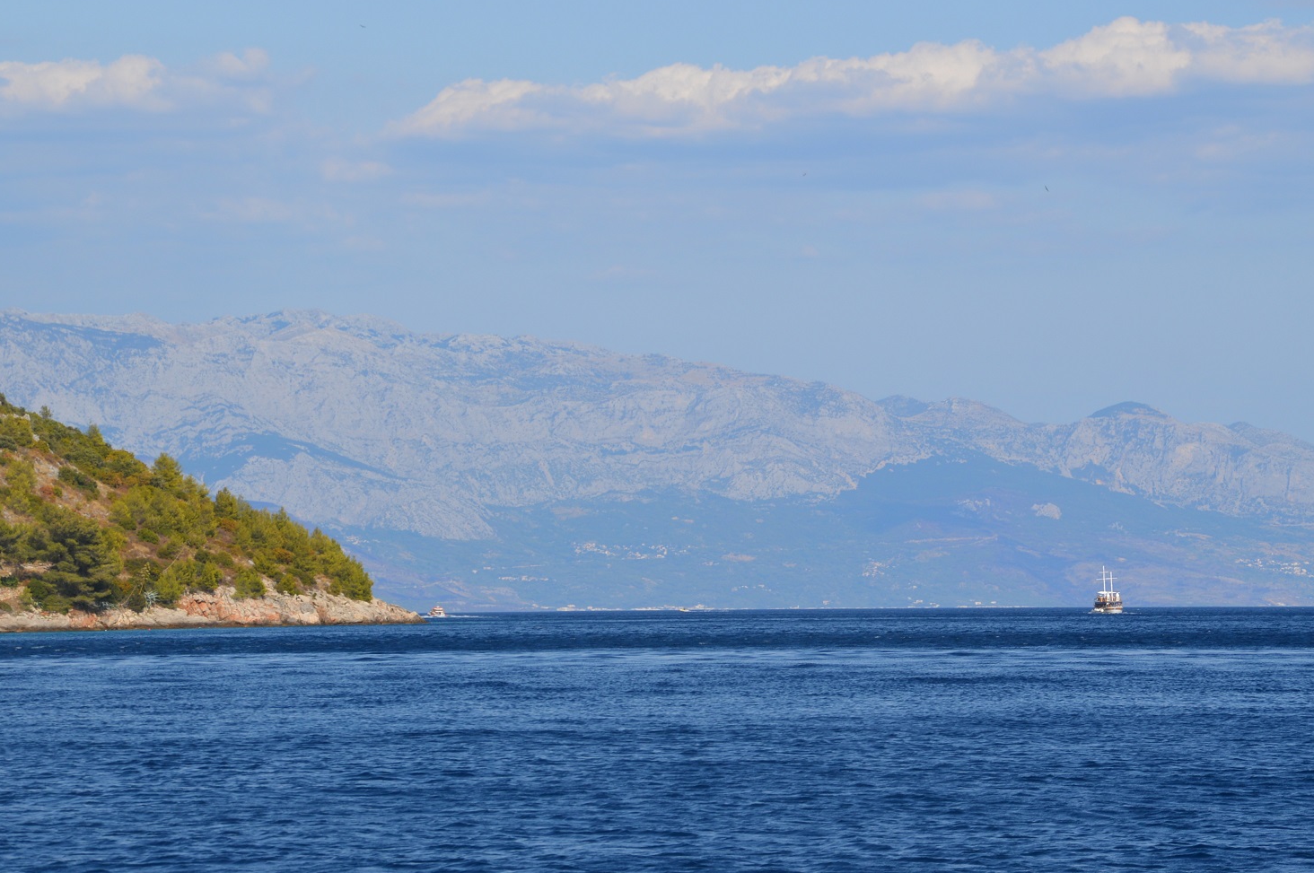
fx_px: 5396
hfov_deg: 13.9
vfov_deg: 9.3
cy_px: 406
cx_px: 675
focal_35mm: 148
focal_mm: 80
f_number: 8
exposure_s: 1/250
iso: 100
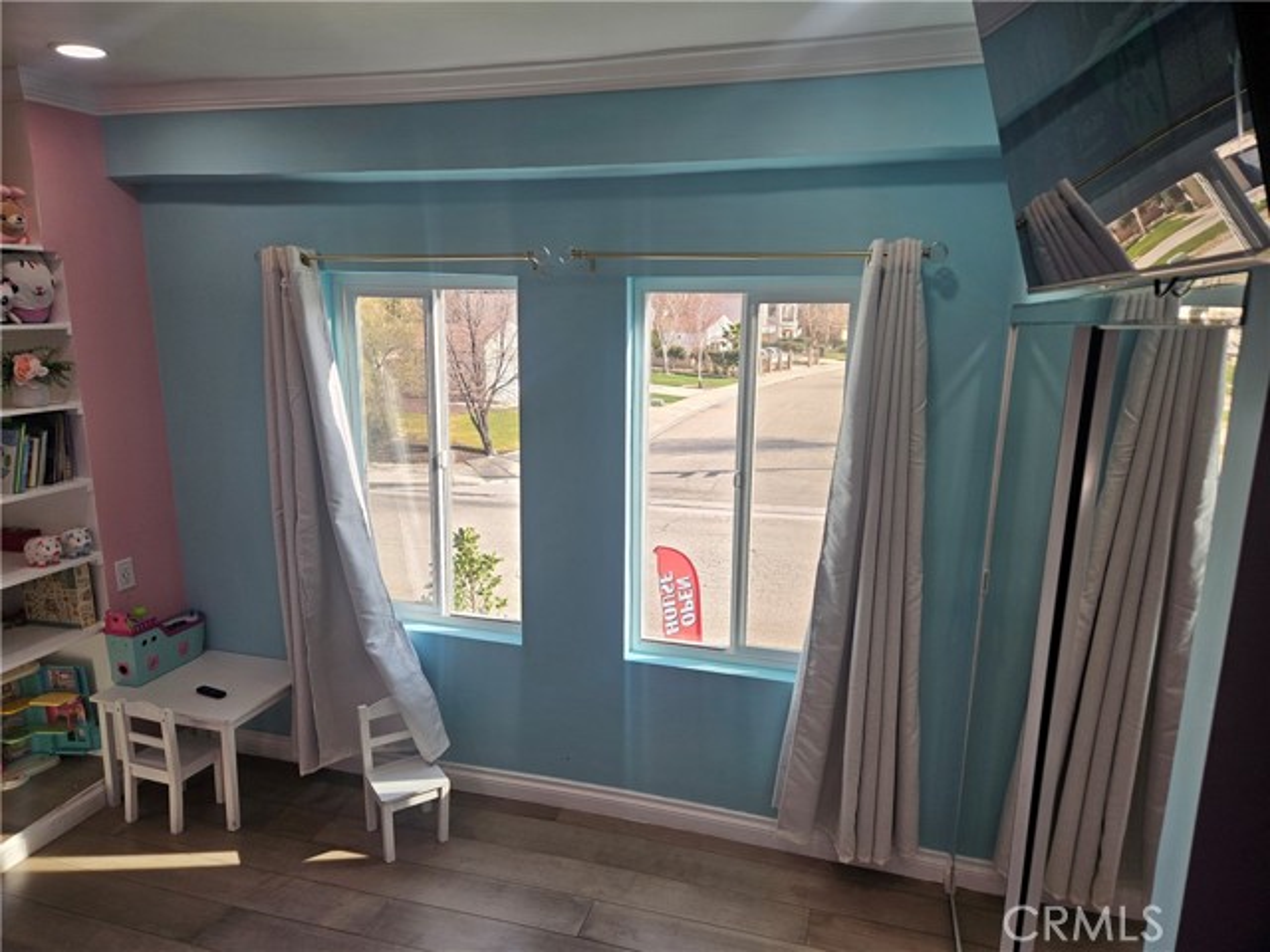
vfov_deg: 58.9
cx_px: 635
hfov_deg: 73.9
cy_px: 476
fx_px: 844
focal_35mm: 23
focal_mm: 5.4
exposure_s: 1/190
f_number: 1.8
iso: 25
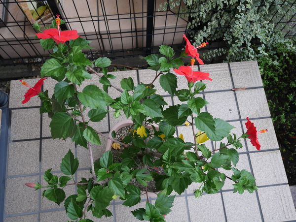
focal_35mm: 32
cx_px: 148
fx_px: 274
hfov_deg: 56.8
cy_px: 111
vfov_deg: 44.2
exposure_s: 1/60
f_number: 3.9
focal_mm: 16
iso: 800
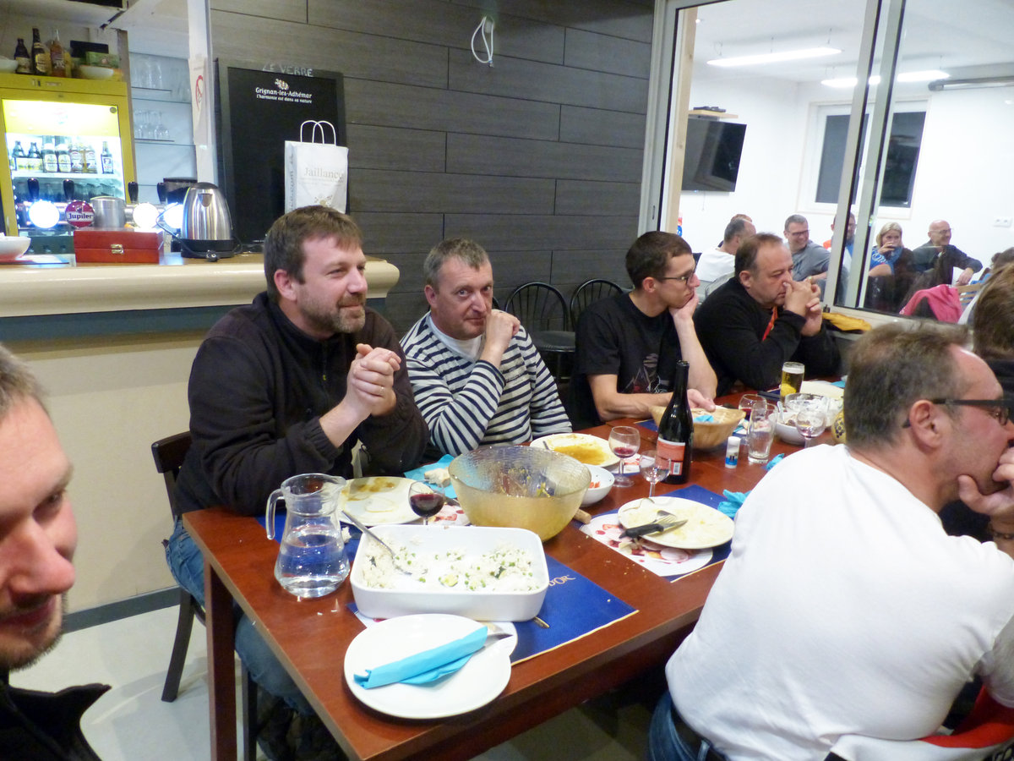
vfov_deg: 54.9
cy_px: 380
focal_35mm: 25
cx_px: 507
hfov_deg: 69.4
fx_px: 732
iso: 400
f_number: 2.8
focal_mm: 4.5
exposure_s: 1/20
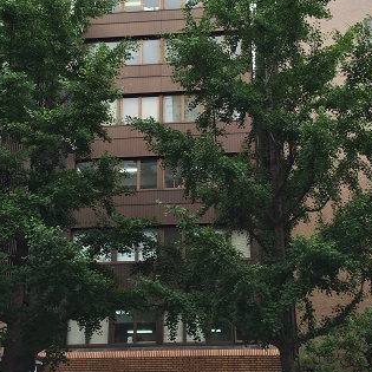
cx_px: 181
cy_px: 151
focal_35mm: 52
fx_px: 632
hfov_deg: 32.8
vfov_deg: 32.7
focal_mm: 4.15
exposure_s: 1/329
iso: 32
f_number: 2.2
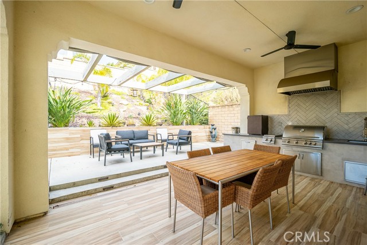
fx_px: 153
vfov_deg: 77.4
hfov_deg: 100.4
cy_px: 122
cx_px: 184
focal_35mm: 15
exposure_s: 1/160
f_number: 8
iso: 200
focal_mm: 15
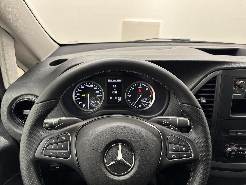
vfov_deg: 56.8
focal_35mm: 24
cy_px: 92
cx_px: 123
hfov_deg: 71.6
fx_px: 171
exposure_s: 1/49
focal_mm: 6.76
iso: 250
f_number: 1.78
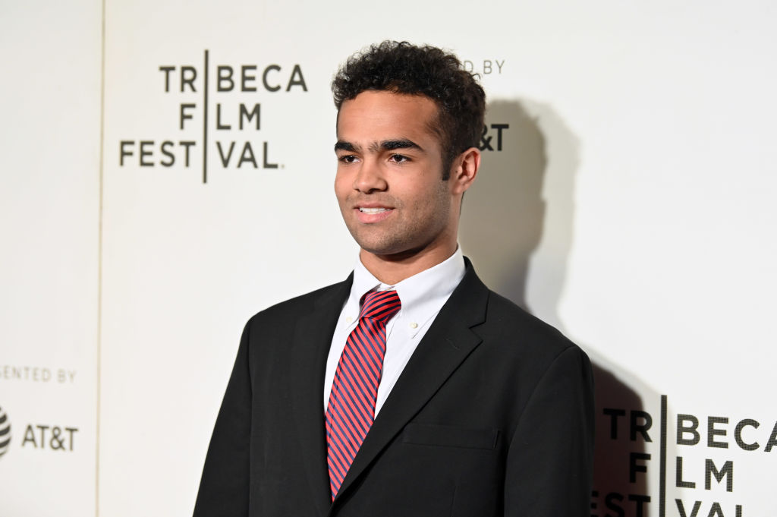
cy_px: 258
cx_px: 388
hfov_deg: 17.1
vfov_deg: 11.4
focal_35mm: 120
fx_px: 2588
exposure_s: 1/160
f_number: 4.5
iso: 1600
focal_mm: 120
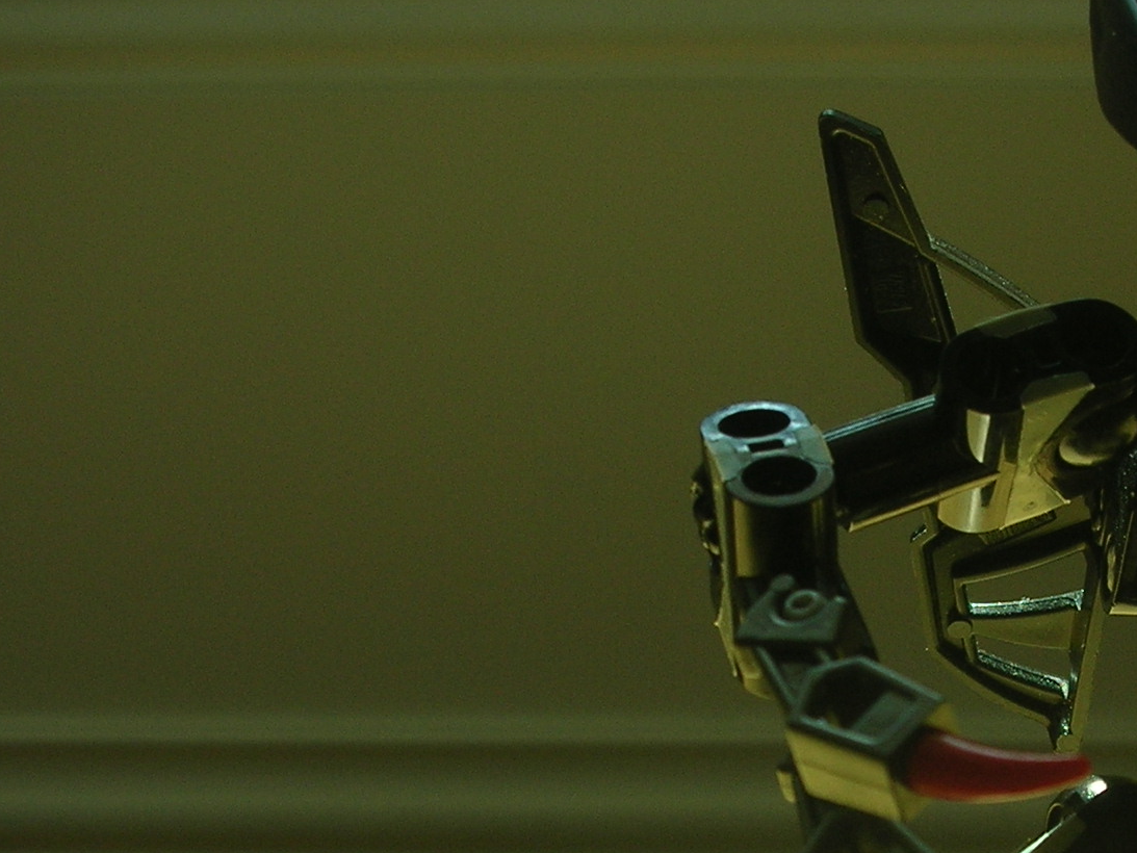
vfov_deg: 17.6
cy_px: 668
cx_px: 956
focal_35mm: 83
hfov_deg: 23.1
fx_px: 2727
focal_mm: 5.8
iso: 50
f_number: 3
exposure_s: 1/59.6
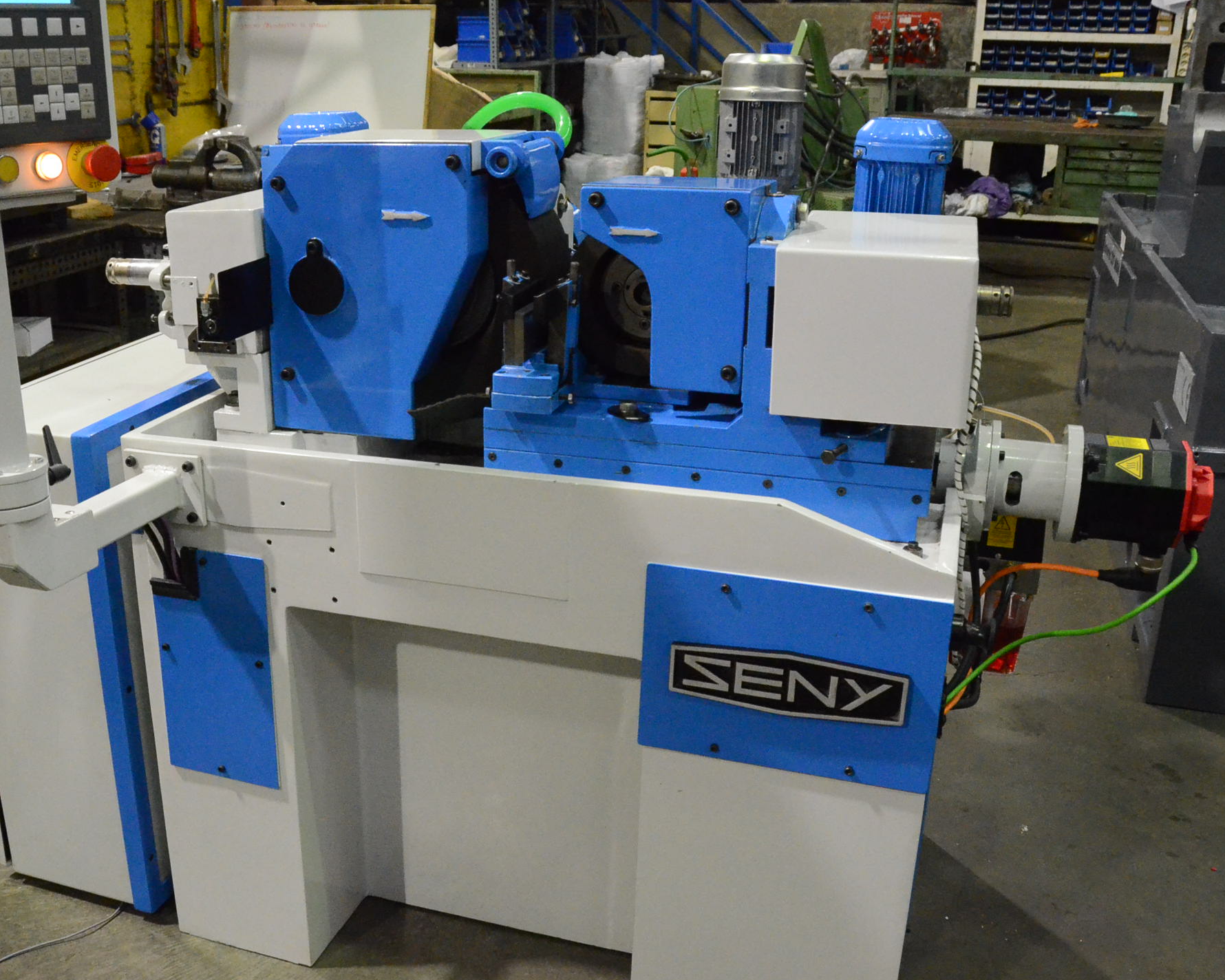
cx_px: 473
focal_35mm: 35
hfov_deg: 51.1
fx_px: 1269
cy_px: 489
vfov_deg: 42.2
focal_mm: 18
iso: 6400
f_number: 5.6
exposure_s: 1/125
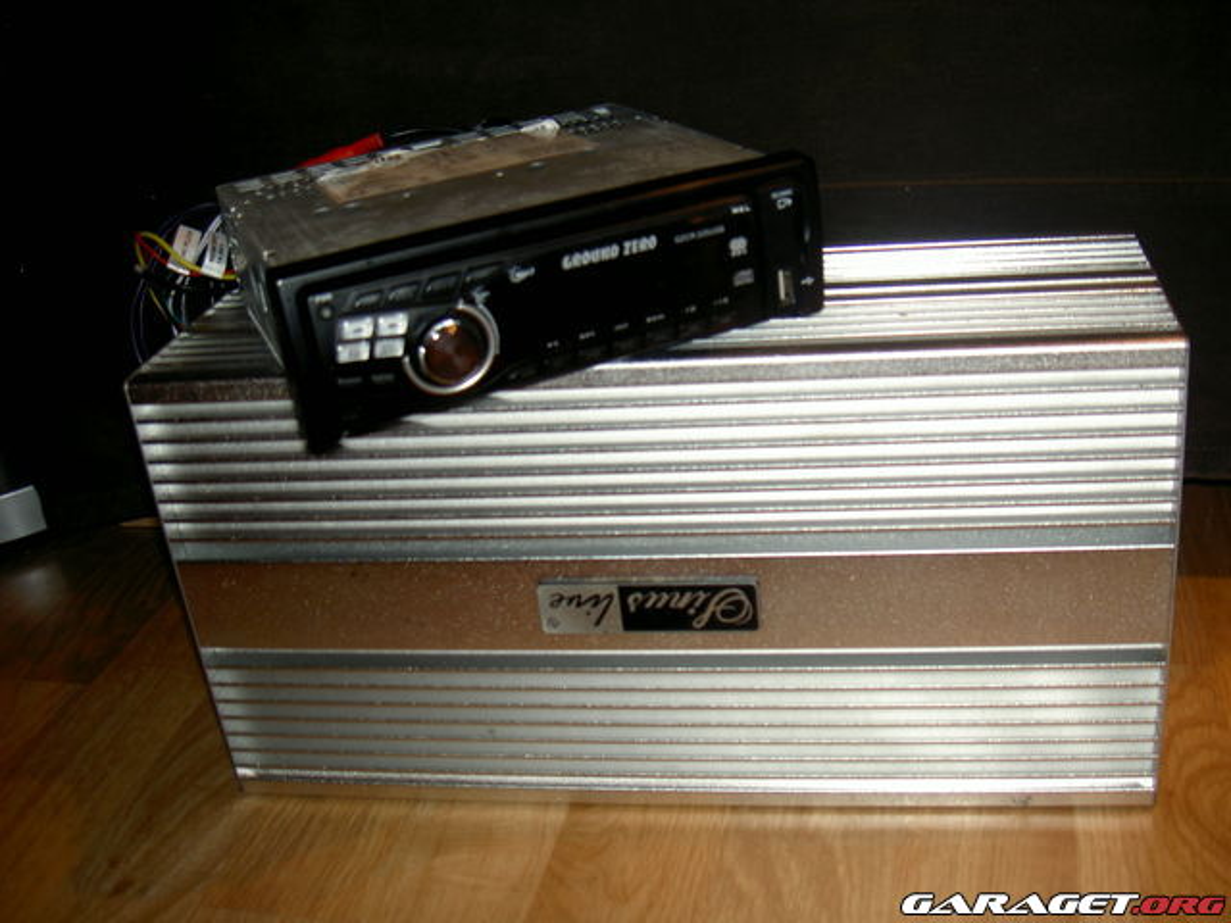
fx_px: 1387
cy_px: 462
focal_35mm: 39
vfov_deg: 36.8
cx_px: 616
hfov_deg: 47.9
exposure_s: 1/8
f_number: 2.8
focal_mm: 8
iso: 50
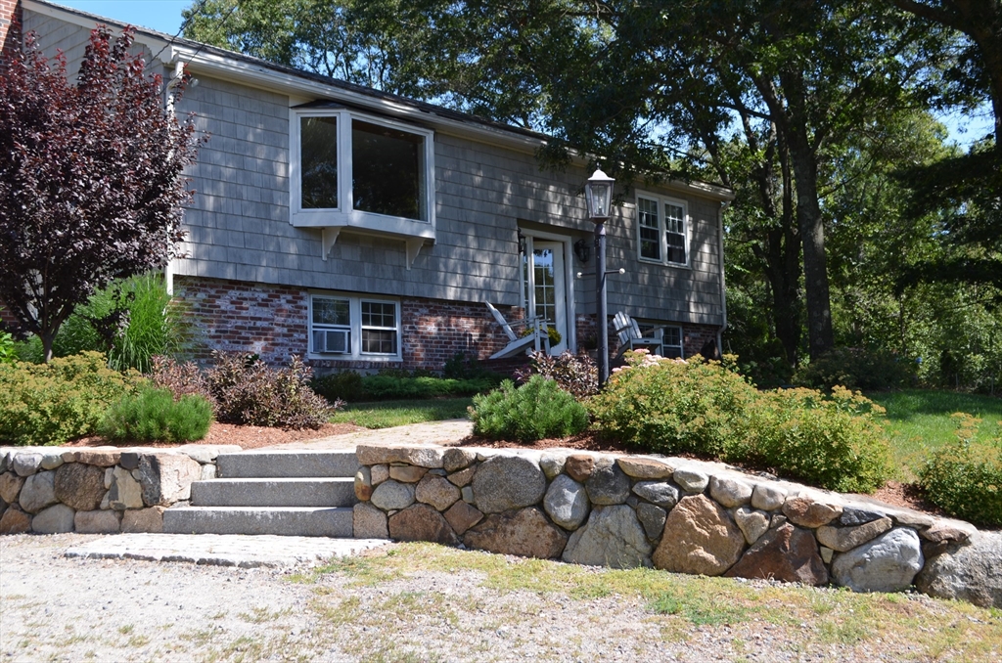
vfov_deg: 31.7
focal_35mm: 42
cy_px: 332
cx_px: 501
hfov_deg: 46.5
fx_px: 1166
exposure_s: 1/200
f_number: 7.1
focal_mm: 28
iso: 200
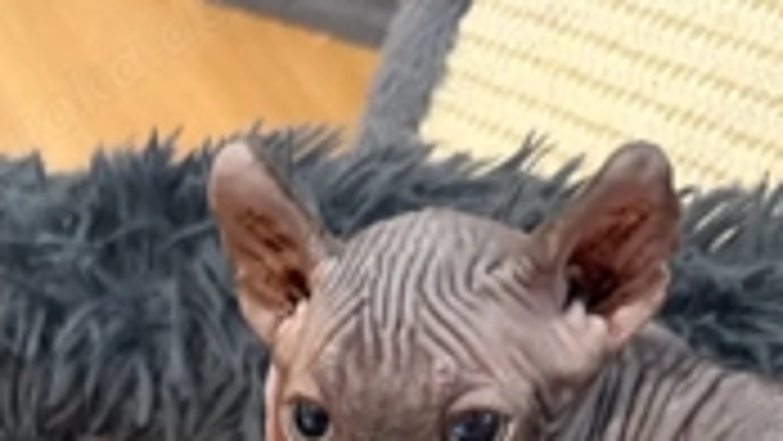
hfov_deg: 34.1
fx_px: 1246
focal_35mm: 60
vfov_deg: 16.3
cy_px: 837
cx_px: 194
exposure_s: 1/33
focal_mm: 6.76
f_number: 1.78
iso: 640
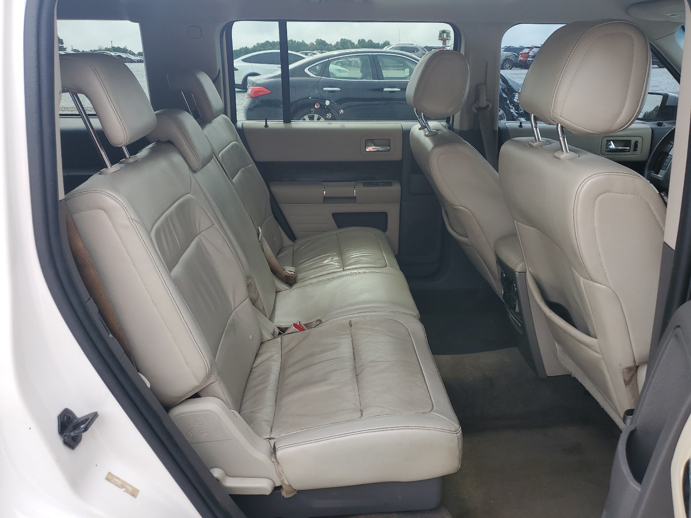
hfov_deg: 67.3
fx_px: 519
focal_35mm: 26
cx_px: 346
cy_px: 259
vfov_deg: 53.1
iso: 50
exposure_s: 1/625
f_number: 1.5
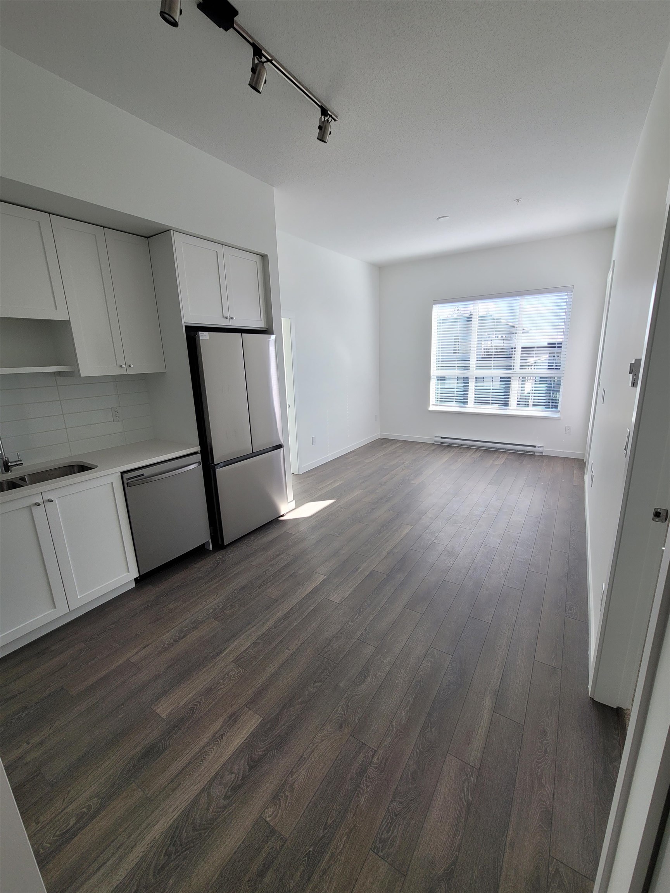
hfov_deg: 89.9
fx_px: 335
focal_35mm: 13
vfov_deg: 106.2
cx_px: 335
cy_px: 446
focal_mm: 2.2
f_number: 2.2
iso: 64
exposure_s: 1/156
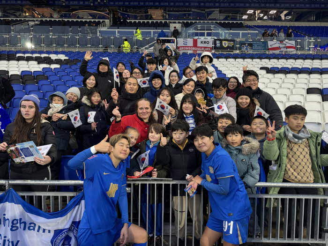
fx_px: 227
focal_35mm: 24
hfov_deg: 71.6
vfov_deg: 56.8
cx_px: 164
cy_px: 123
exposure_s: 1/85
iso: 200
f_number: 1.78
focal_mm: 6.76
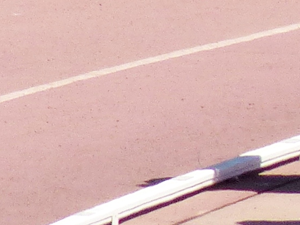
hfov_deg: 0.5
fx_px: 37475
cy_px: 803
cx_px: -88
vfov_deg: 0.3
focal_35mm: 4325
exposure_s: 1/1600
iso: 100
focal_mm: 108
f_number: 4
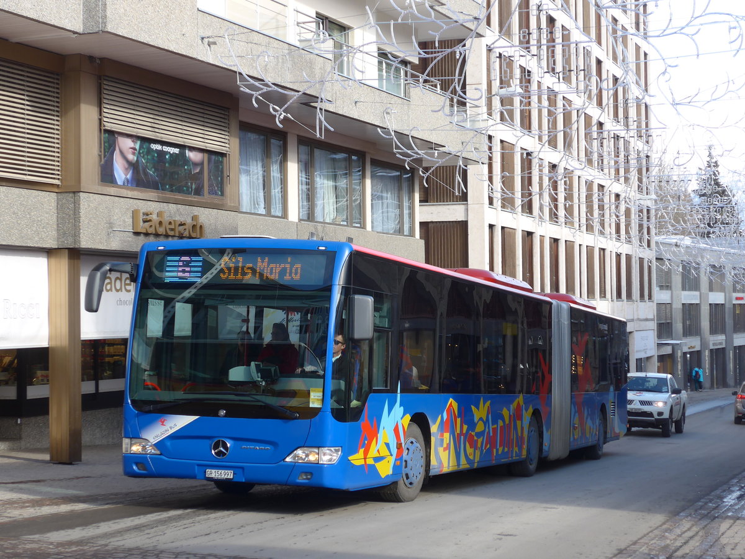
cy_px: 280
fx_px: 1507
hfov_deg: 27.8
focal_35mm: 70
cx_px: 372
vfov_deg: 21.0
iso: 80
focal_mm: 14.2
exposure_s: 1/200
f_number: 4.1
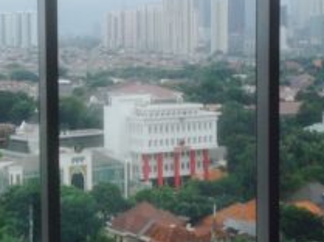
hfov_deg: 17.1
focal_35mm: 115
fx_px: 1075
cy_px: 110
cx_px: 122
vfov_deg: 12.8
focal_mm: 4.28
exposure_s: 1/864
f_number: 2.4
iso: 50
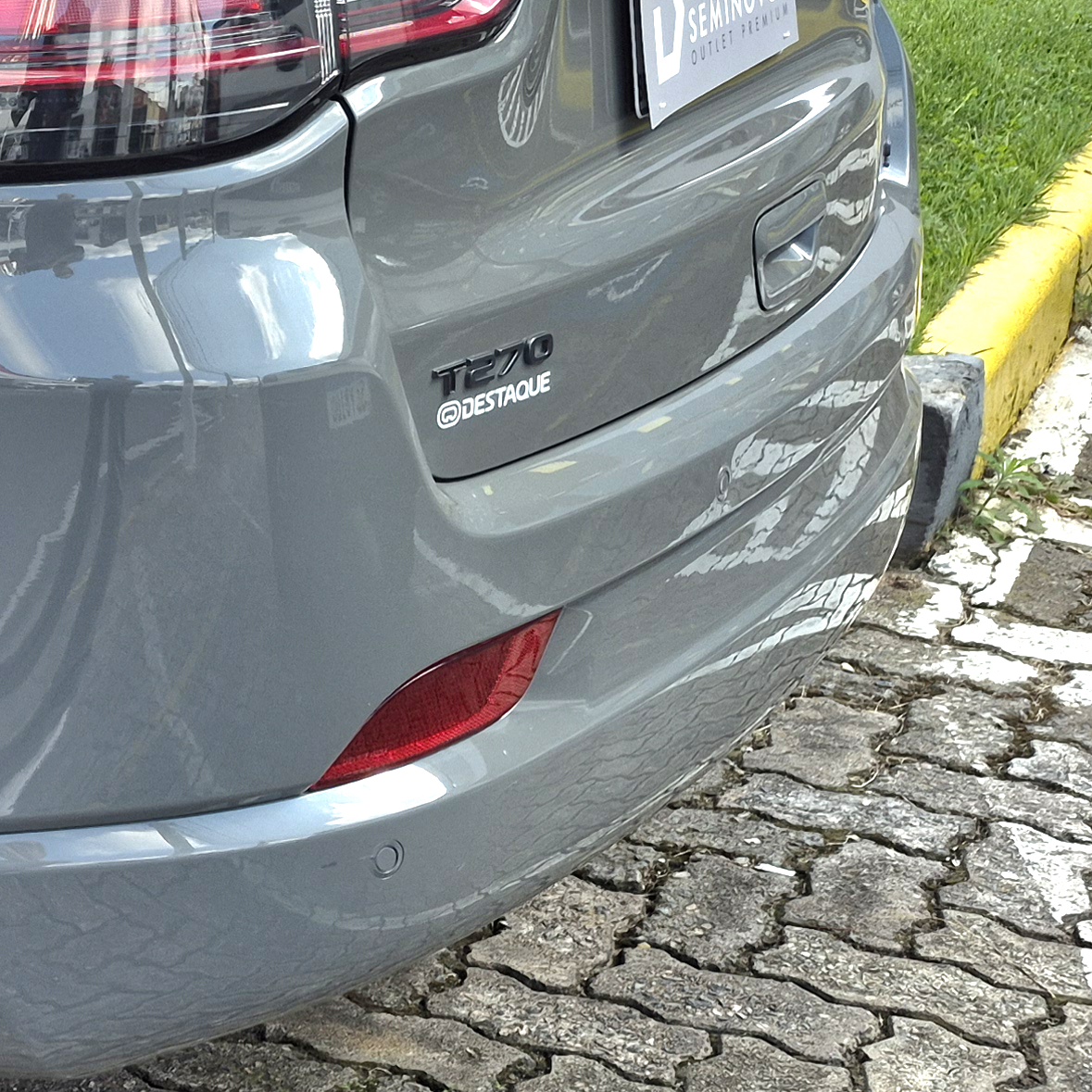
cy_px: 319
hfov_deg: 20.3
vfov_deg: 24.8
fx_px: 2463
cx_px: -682
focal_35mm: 69
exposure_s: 1/714
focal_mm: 5.4
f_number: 1.8
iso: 25
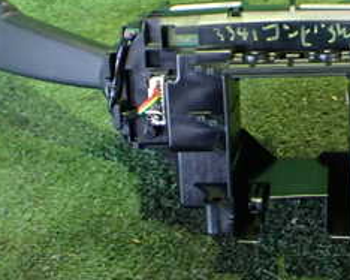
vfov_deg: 20.3
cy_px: 78
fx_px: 777
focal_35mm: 75
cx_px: 290
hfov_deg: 24.9
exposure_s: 1/30
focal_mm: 5.4
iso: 800
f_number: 2.3
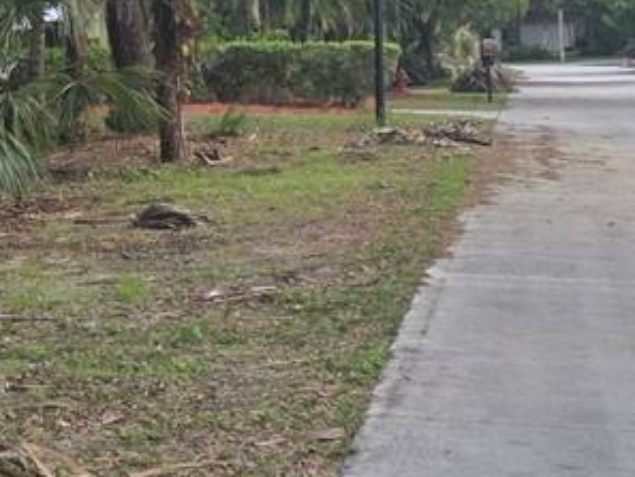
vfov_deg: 11.9
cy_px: 71
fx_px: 2276
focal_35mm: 124
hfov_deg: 14.5
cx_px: -391
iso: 64
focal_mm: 6.3
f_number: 1.7
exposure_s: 1/180
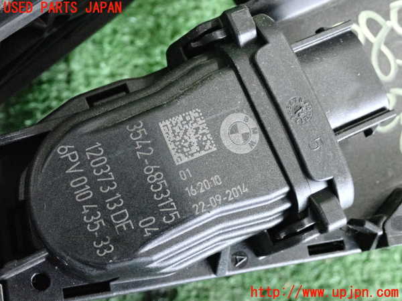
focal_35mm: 67
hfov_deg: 29.0
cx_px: 201
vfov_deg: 21.9
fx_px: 778
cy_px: 150
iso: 4000
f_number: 3.8
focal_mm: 11.88
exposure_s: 1/125
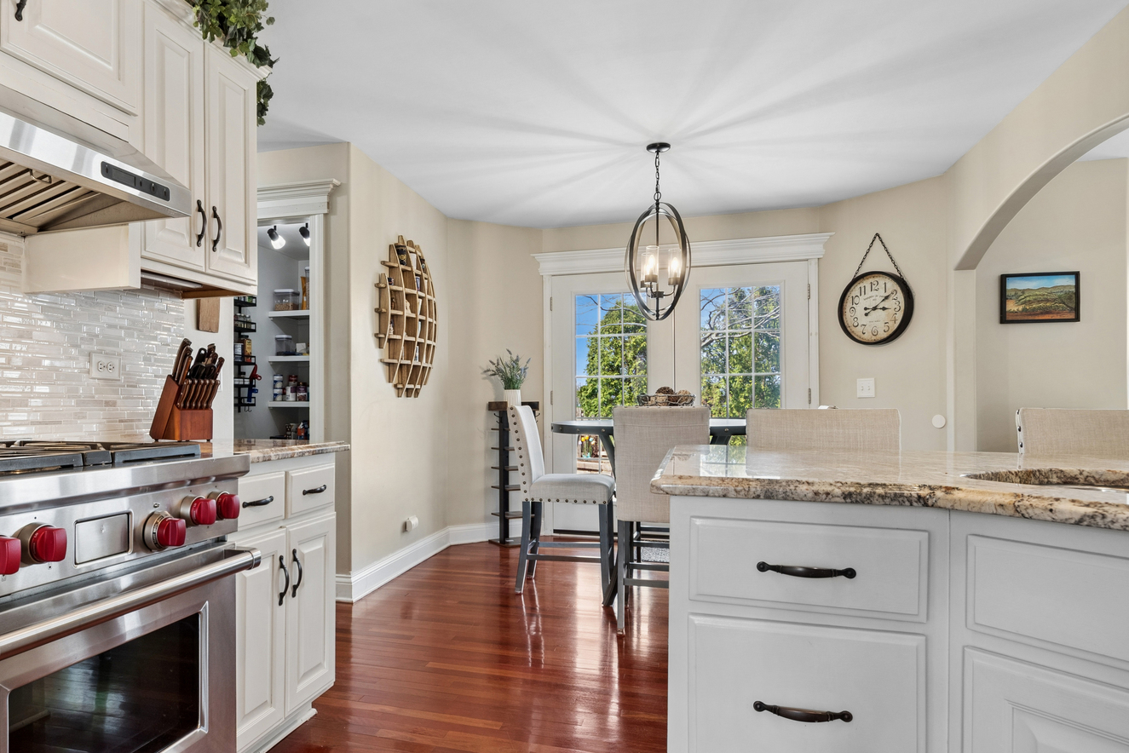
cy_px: 437
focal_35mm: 22
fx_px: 690
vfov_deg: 57.0
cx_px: 457
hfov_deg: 77.8
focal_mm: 12
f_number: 8
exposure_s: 1/10
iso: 320
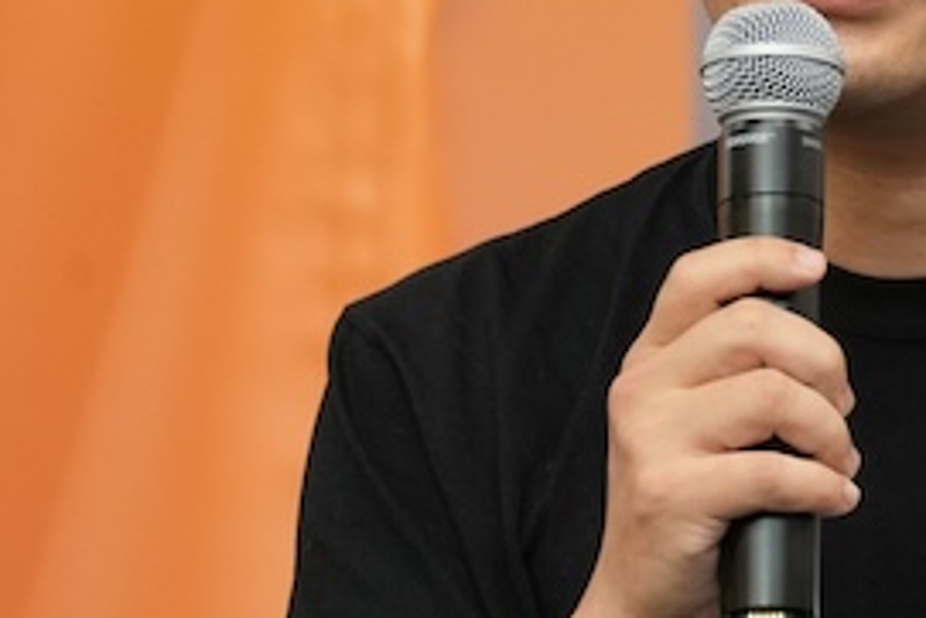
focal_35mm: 1134
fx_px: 29183
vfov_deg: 1.2
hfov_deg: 1.8
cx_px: 1210
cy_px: 26
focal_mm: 300
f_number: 6.3
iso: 2500
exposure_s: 1/80
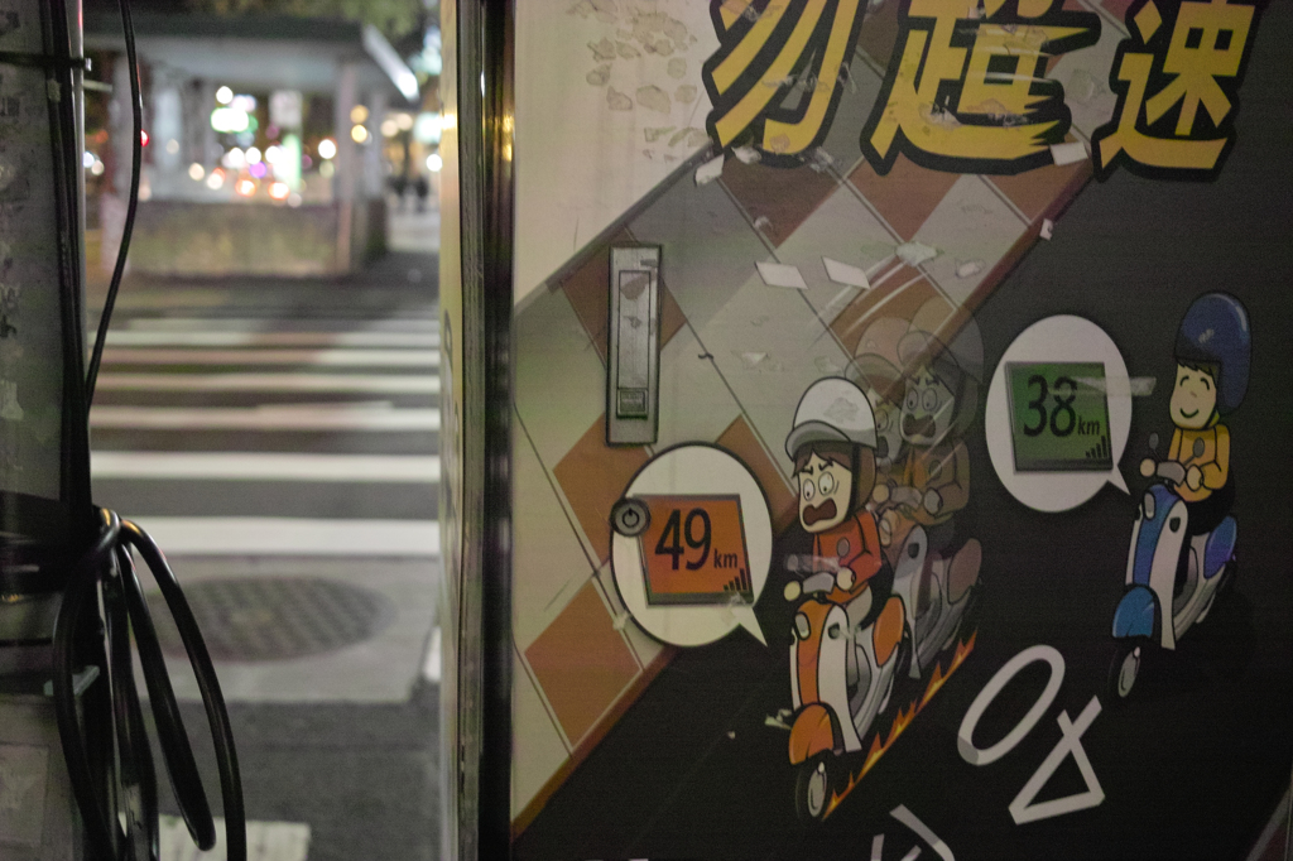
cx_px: 646
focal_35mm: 41
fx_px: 1472
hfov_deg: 47.4
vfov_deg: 32.6
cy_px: 430
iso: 800
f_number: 2.8
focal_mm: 24.2
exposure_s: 1/13
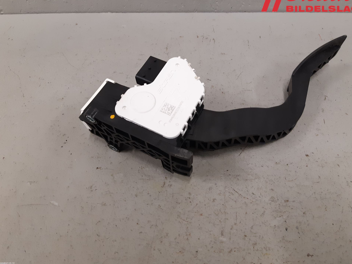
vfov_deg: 49.7
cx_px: 185
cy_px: 123
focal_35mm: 28
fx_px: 285
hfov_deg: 63.4
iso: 125
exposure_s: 1/50
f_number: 1.7
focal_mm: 3.93
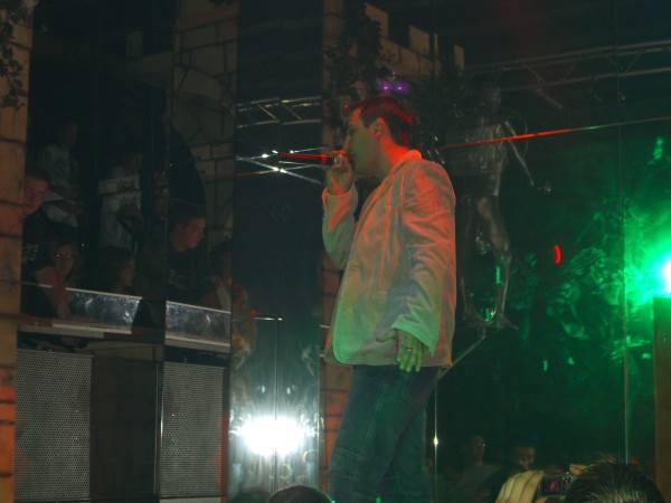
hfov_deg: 28.6
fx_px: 1318
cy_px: 252
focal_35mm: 68
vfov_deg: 21.6
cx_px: 336
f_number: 4
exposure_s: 1/60
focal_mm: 14.2
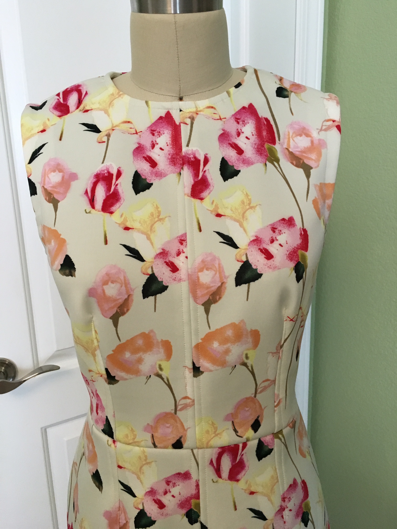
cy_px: 264
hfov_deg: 48.2
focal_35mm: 29
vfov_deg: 61.7
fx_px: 443
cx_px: 198
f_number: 2.2
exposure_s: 1/30
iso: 160
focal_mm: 4.15
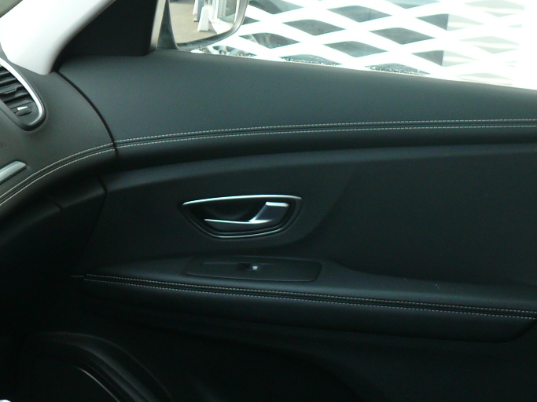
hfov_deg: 22.4
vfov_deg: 17.9
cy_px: 312
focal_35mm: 82
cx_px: -66
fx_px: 1272
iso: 100
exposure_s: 1/100
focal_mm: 7.4
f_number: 2.8
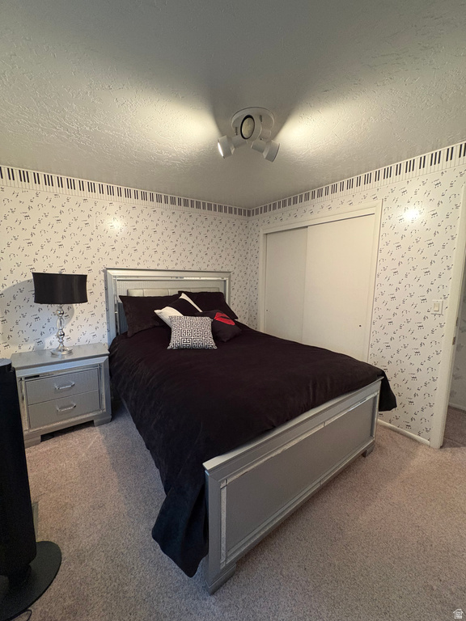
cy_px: 310
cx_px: 233
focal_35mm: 14
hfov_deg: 85.7
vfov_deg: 102.1
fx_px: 251
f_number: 2.2
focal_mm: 2.22
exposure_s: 1/60
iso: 640
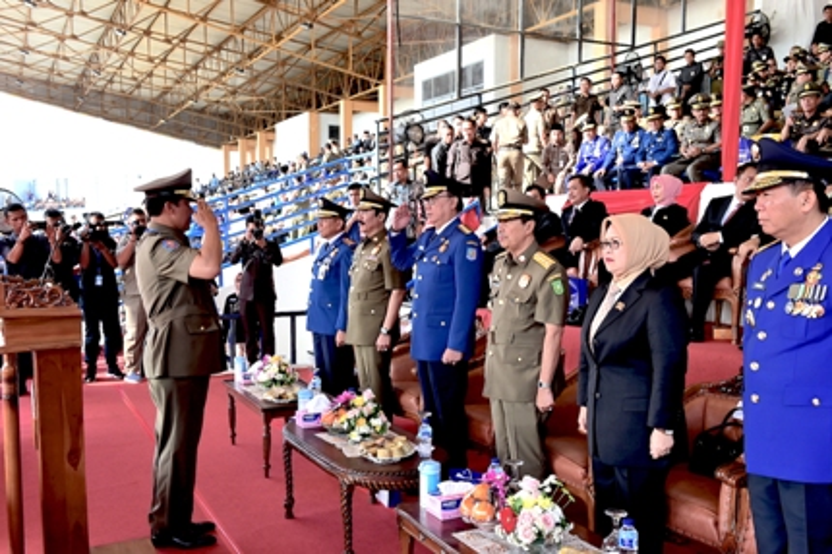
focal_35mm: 35
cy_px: 277
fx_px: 808
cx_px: 416
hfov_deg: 54.5
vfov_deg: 37.8
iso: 320
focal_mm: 35
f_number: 8
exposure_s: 1/200
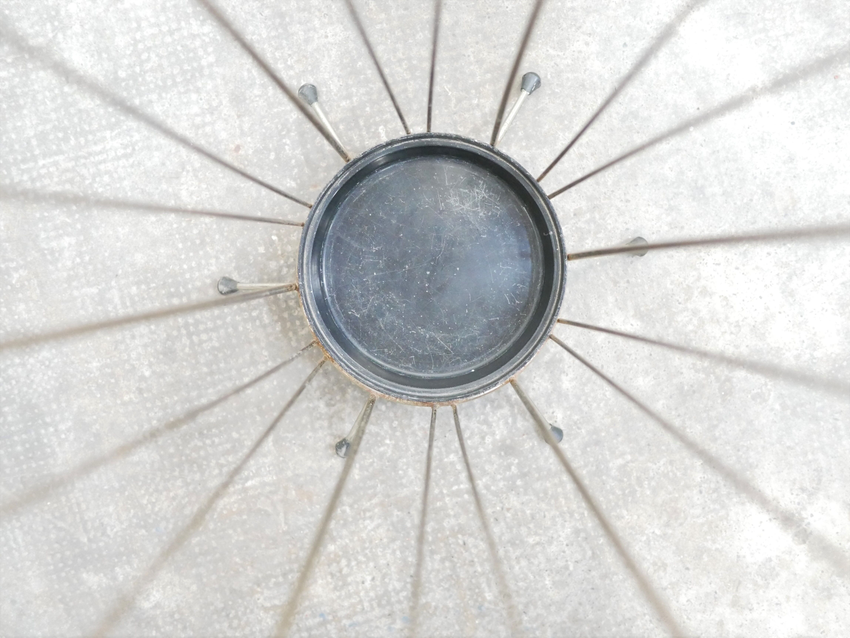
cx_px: 425
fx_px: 983
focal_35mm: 40
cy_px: 319
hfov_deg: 46.8
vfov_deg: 36.0
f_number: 1.7
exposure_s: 1/30
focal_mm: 20
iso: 3200
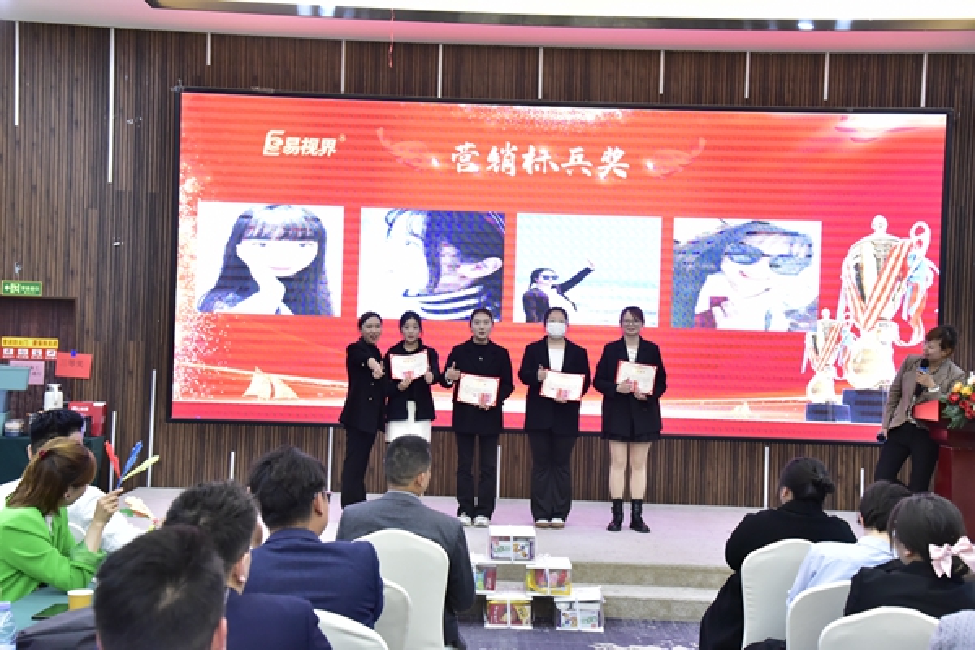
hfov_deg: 44.5
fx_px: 1192
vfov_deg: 30.5
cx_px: 488
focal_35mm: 44
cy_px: 325
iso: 6400
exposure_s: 1/200
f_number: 5.6
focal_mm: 44
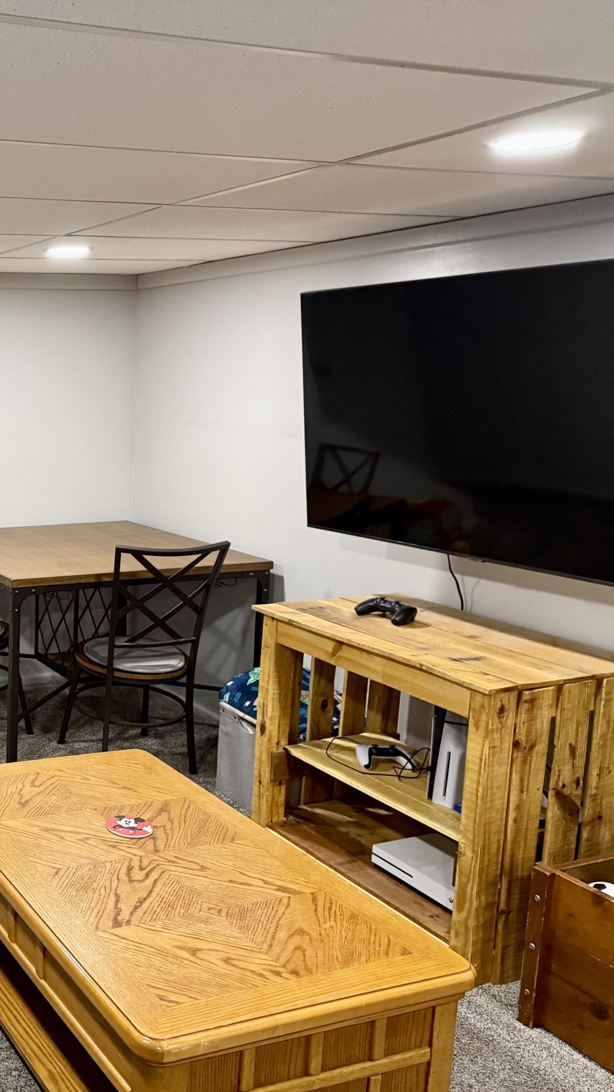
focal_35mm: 35
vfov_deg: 56.6
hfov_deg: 29.8
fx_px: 1013
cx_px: -86
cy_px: 546
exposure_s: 1/60
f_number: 1.78
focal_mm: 6.76
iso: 500
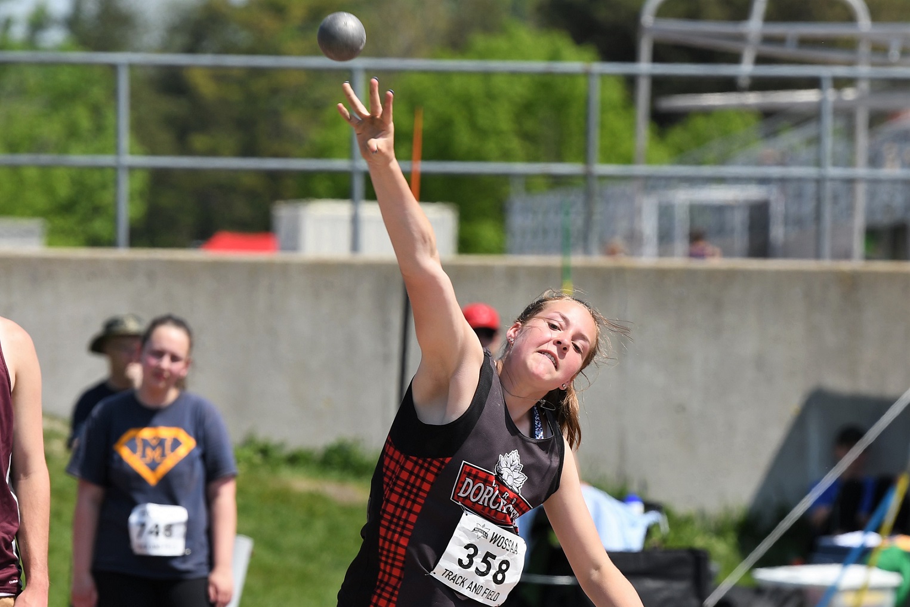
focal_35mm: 278
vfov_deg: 5.0
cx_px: 455
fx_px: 7015
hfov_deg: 7.4
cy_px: 304
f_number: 5
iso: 125
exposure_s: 1/1000
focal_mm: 185
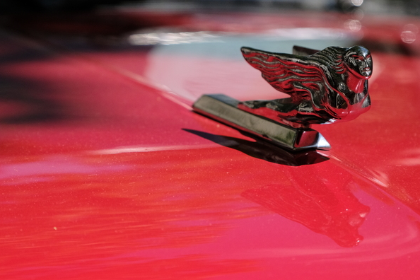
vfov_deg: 7.6
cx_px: 154
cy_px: 176
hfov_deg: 11.4
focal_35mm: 181
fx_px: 2112
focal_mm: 70
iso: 640
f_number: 3.2
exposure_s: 1/7000
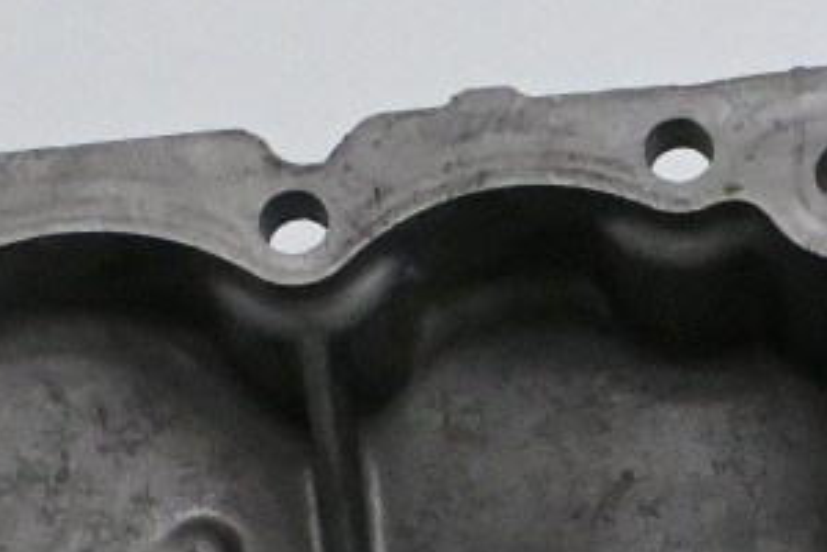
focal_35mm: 235
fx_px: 5391
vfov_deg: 5.8
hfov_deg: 8.6
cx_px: 1191
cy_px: 795
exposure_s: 1/2500
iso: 10000
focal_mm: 29
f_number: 6.3
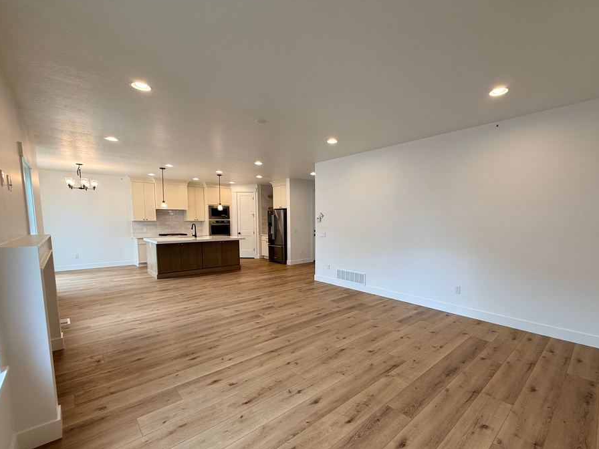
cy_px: 248
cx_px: 328
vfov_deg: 77.9
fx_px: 277
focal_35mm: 16
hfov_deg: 94.2
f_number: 2.2
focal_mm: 2.22
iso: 160
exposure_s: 1/120
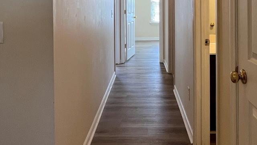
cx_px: 148
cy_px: 6
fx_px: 232
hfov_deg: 57.8
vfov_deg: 32.4
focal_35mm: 34
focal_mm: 1.57
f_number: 1.8
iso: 200
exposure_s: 1/120
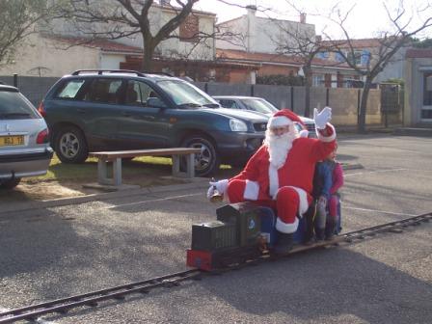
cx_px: 216
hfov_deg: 29.4
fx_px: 824
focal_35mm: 66
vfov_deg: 22.3
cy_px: 162
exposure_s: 1/250
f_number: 4
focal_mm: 10.8
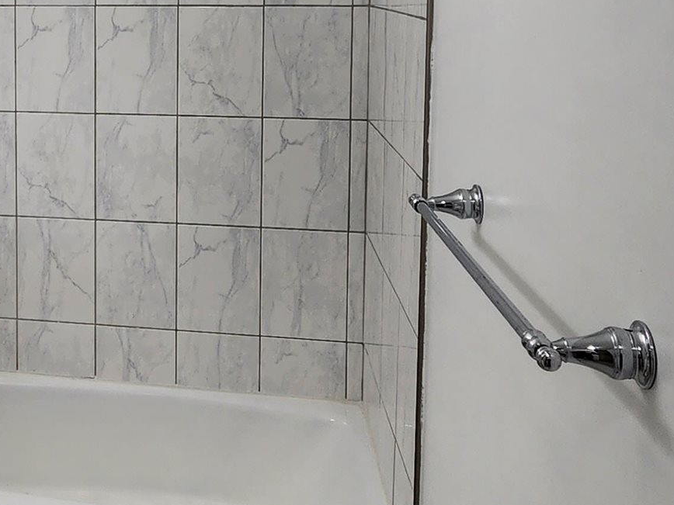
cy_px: 45
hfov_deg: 37.7
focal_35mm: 46
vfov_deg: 30.1
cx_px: 32
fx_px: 896
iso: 125
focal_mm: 2.2
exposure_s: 1/60
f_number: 2.2
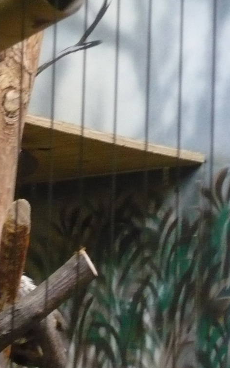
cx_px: 1
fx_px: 2346
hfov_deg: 5.6
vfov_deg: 9.0
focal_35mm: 234
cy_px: 235
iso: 400
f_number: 5
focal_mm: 17.4
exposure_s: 1/4
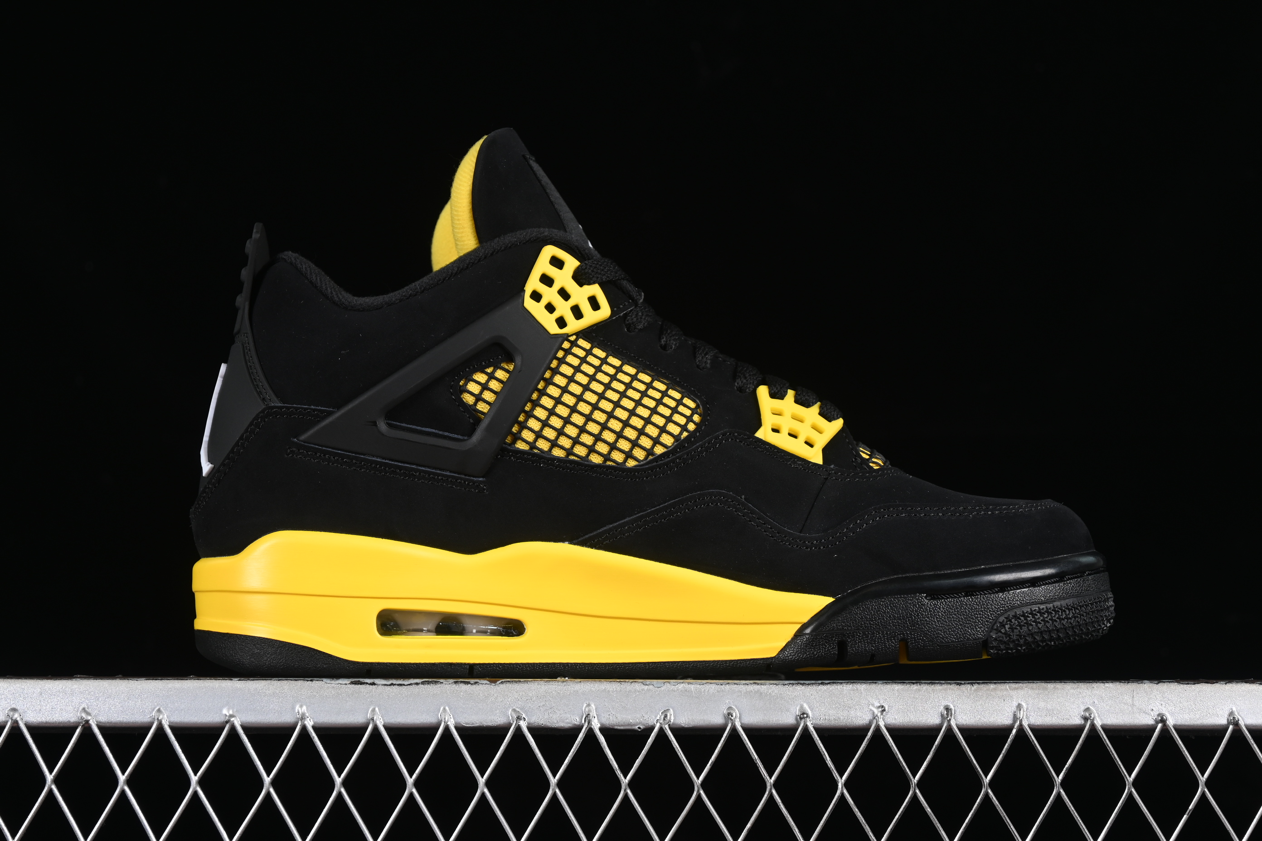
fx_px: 2629
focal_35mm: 75
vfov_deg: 18.2
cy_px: 420
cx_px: 631
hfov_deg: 27.0
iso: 160
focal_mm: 50
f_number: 6.3
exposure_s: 1/50
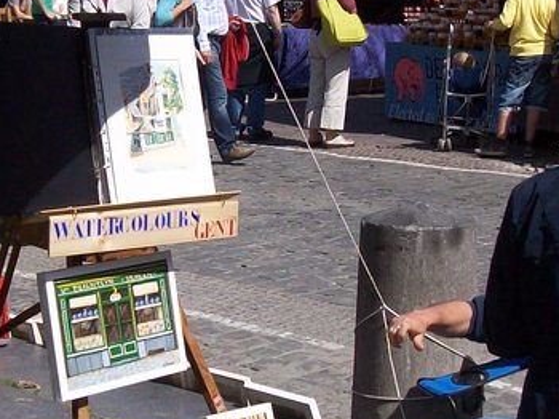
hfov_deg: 19.1
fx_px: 1662
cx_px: 311
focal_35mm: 103
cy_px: 241
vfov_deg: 14.3
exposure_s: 1/1401
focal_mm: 6
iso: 80
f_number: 4.8
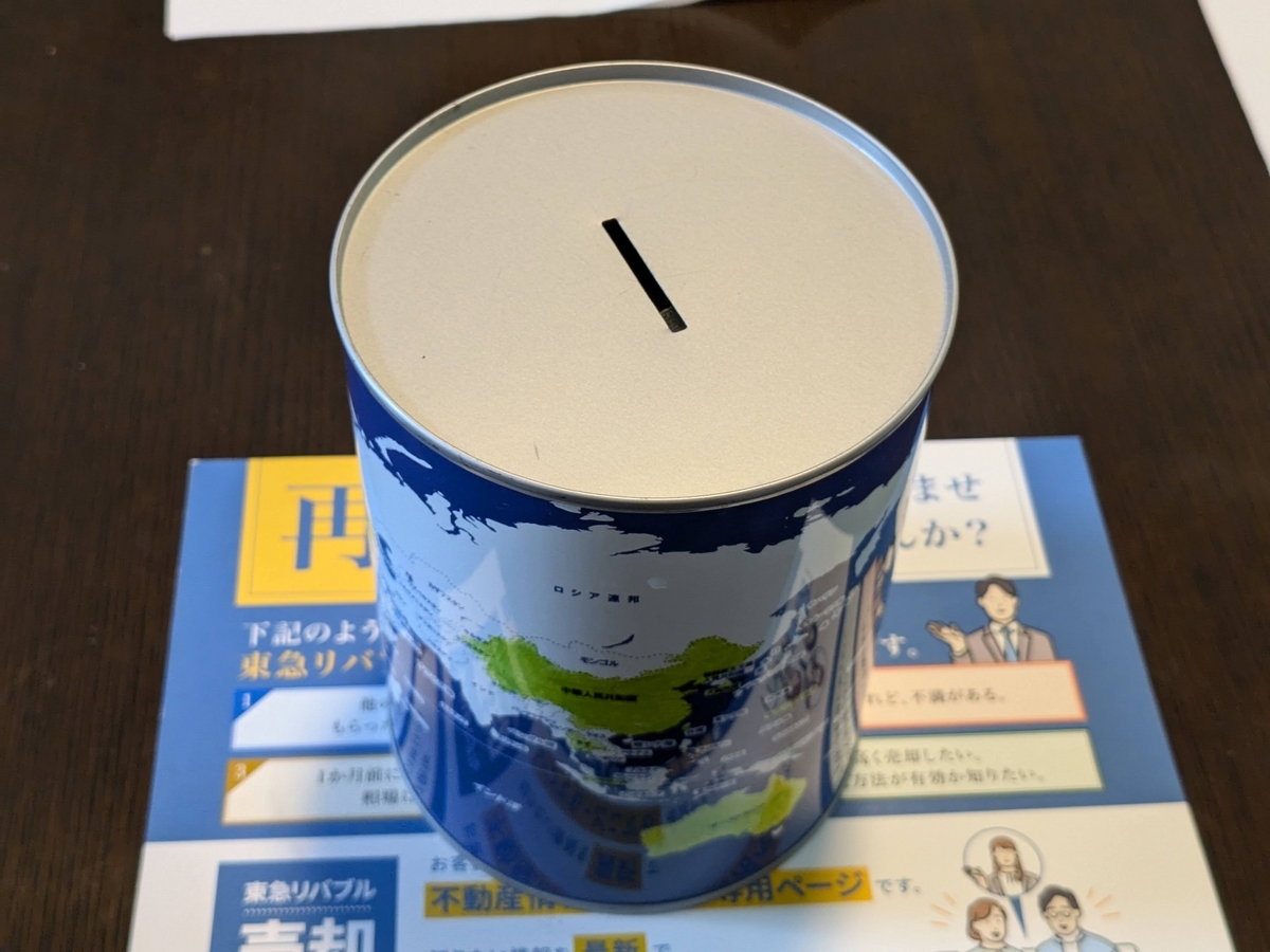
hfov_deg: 38.9
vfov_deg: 29.7
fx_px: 1798
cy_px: 476
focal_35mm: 49
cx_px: 635
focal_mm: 4.53
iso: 202
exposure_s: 1/45.7
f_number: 1.7
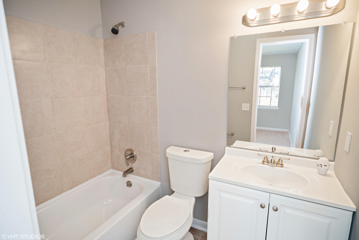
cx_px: 180
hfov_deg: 86.9
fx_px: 189
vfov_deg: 64.6
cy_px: 120
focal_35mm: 19
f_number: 8
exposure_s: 1/5
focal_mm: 19
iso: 100
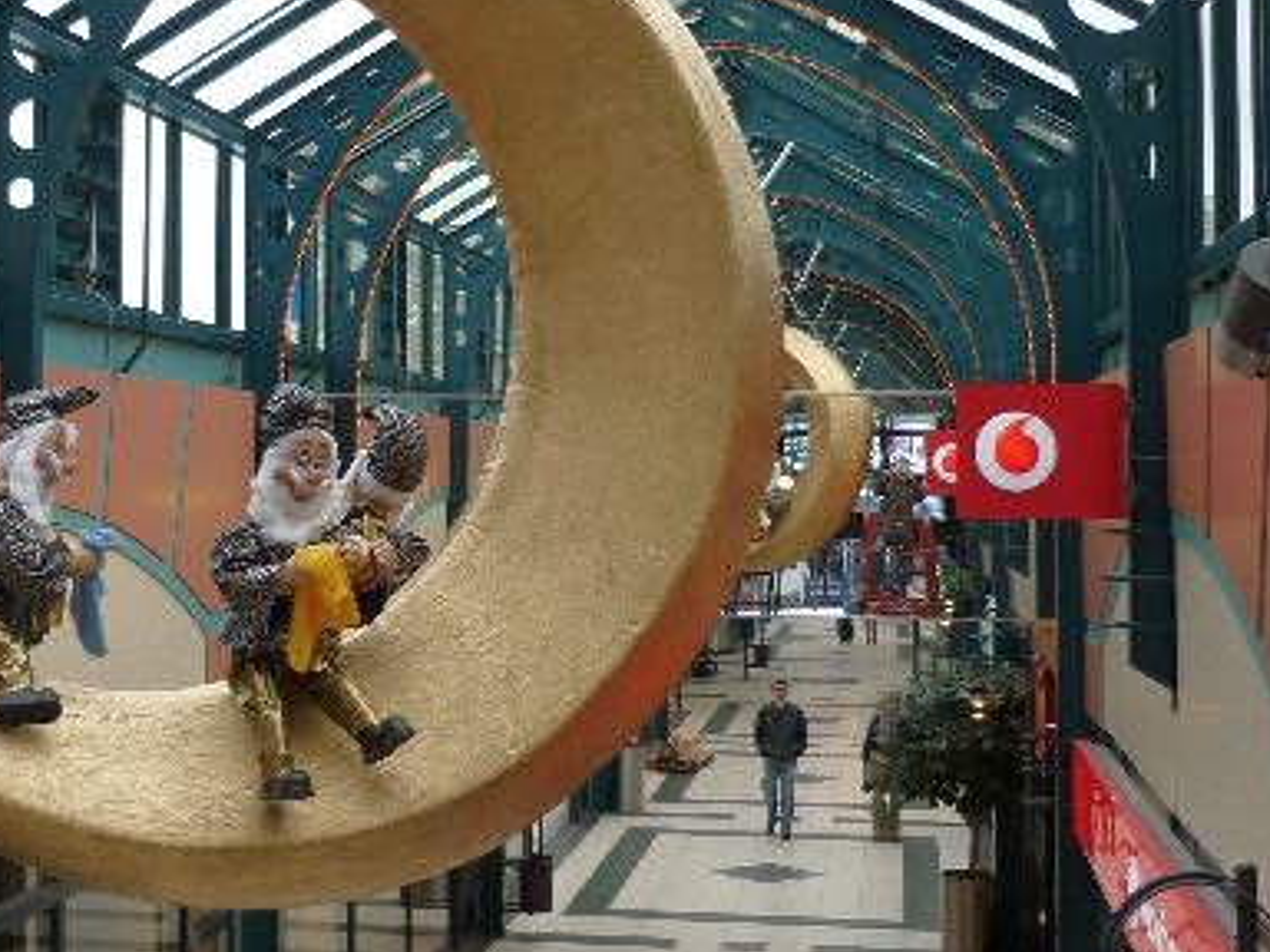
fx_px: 2018
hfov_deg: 34.5
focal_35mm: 55
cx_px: 400
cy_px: 380
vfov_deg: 26.5
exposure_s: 1/80
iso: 80
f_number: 2.8
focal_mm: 5.5
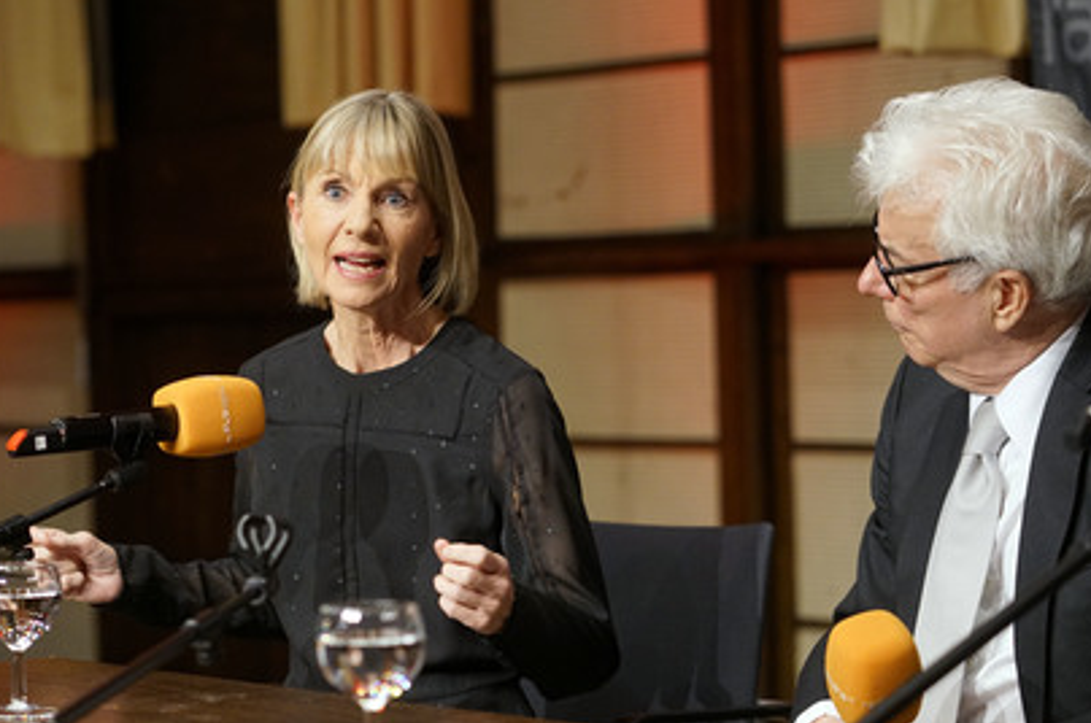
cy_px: 402
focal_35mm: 95
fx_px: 2874
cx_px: 593
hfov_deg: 21.5
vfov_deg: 14.3
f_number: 2.8
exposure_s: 1/200
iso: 1600
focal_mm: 85
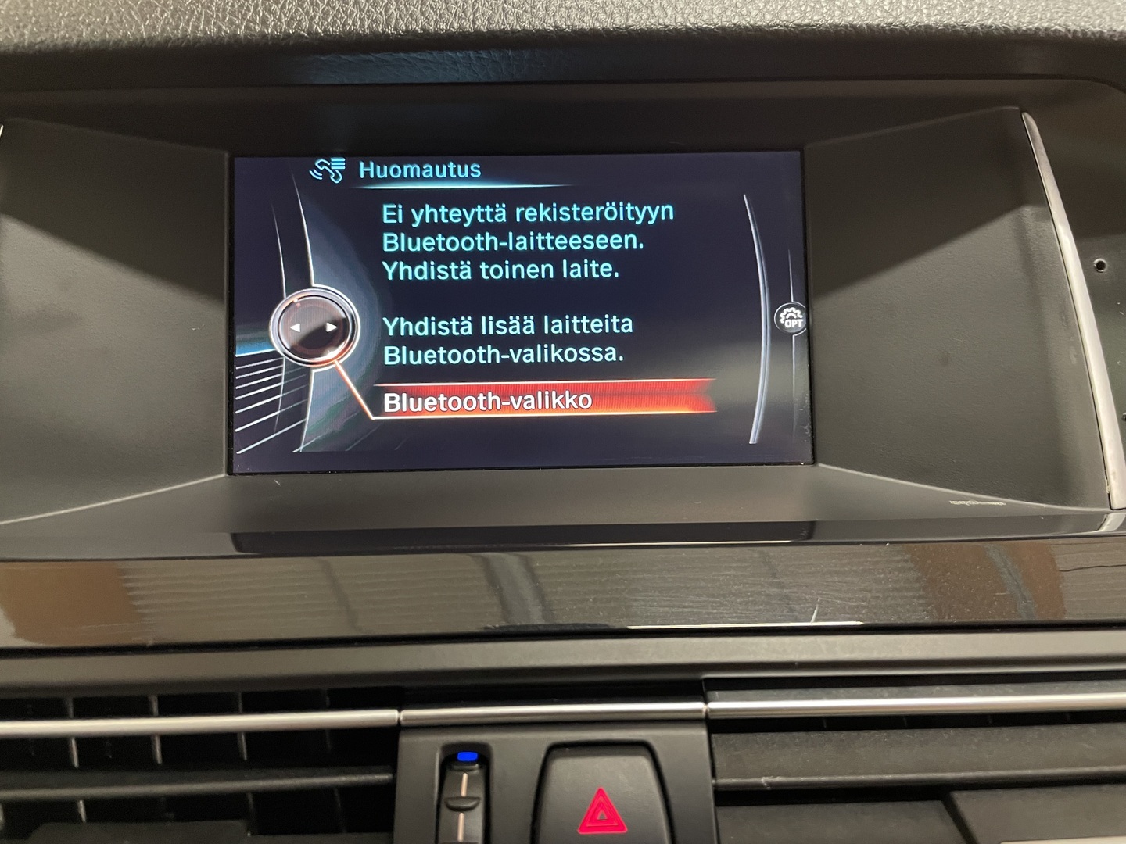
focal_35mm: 26
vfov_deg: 53.1
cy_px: 422
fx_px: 846
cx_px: 563
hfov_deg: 67.3
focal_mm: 4.2
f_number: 1.6
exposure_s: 1/26
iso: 500
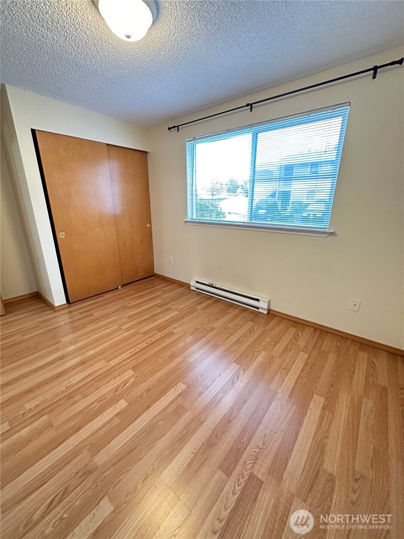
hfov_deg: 85.7
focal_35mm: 14
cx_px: 202
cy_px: 270
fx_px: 218
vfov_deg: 102.1
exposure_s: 1/60
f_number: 2.2
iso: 800
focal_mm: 2.22
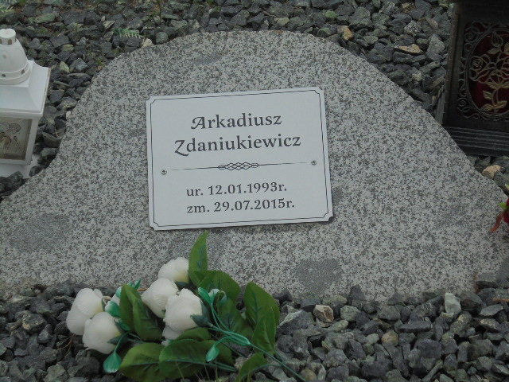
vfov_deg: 15.7
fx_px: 1382
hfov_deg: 20.9
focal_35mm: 94
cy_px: 191
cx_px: 254
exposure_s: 1/320
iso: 100
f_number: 4.7
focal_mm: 16.9
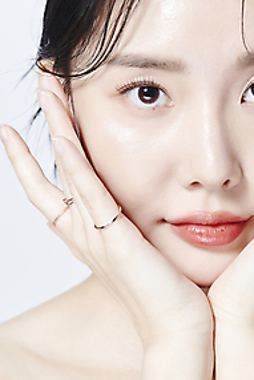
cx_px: 114
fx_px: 1554
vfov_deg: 13.9
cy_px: 117
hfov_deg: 9.3
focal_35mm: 147
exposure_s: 1/125
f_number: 13
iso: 64
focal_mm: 105
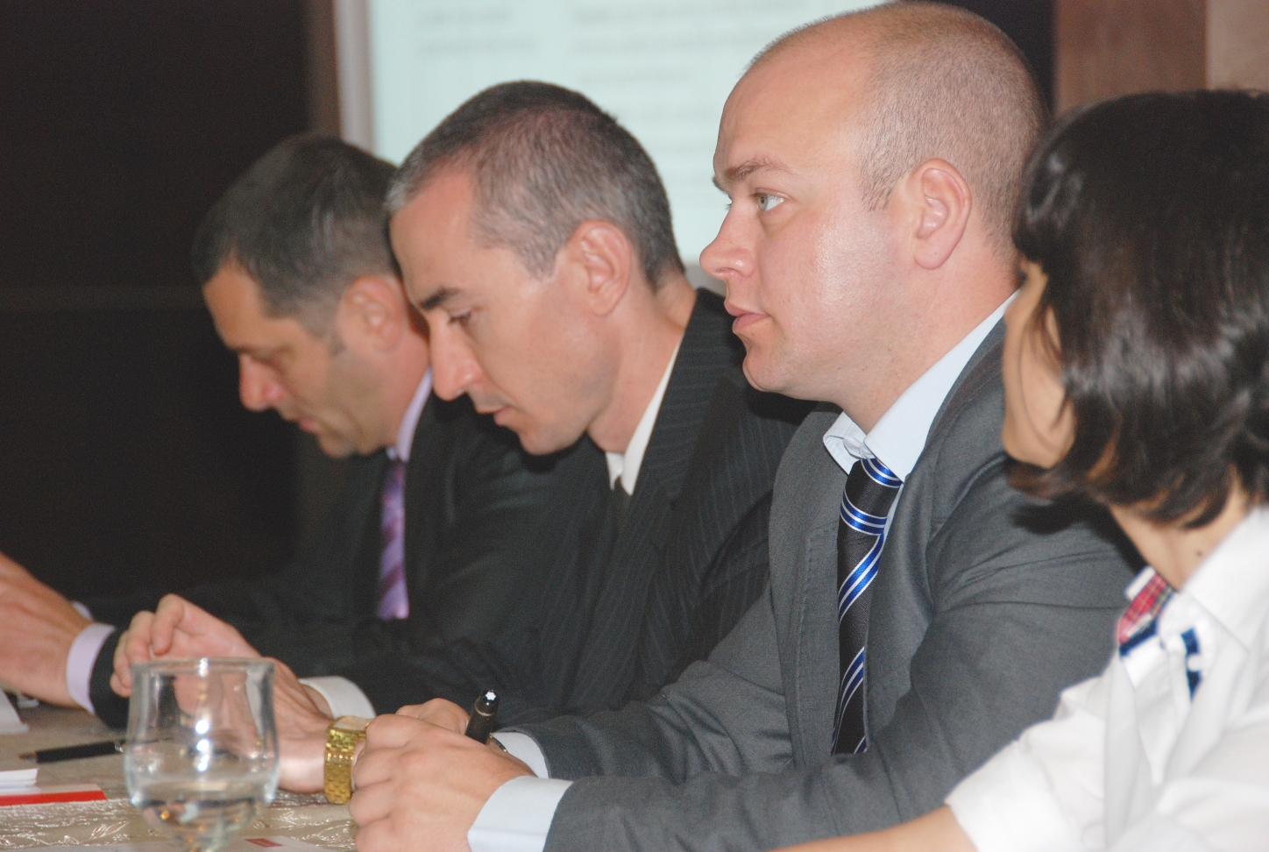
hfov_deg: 10.5
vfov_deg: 7.1
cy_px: 426
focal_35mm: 195
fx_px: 6888
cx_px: 634
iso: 400
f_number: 5.6
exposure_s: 1/60
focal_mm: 130
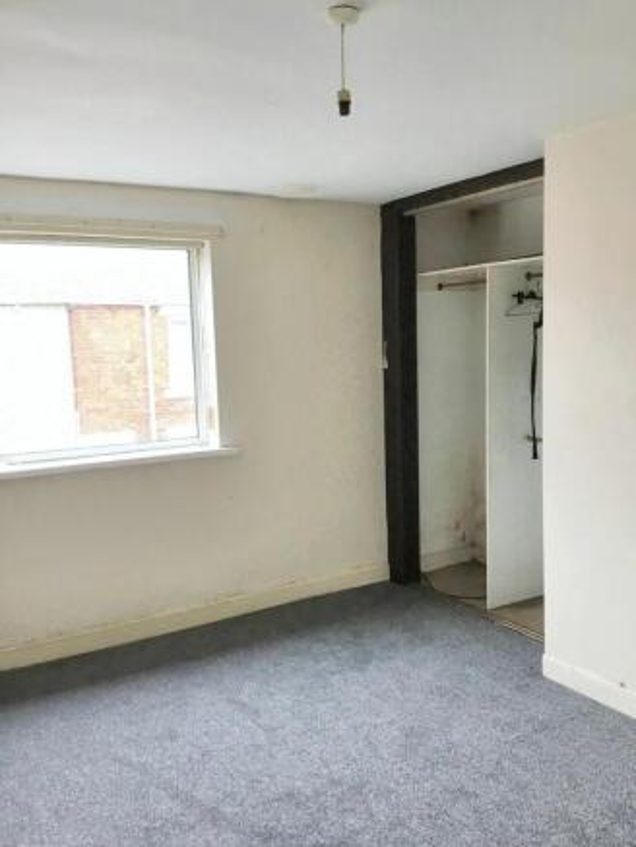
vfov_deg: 58.3
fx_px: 759
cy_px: 424
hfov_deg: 45.5
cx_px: 318
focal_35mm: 31
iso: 50
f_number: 2.4
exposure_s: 1/33
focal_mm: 3.3
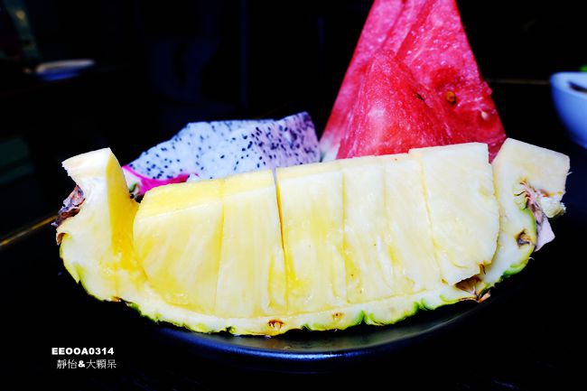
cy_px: 196
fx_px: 391
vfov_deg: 53.1
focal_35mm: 24
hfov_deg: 73.8
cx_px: 294
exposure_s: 1/80
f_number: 4
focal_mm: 8.8
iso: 125
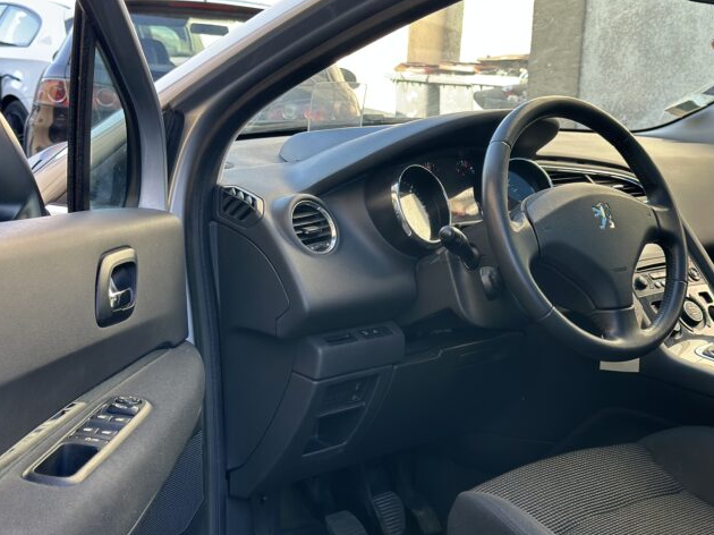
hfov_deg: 31.6
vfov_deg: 24.0
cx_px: 410
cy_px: 269
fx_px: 1258
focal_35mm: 61
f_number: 1.78
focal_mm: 6.86
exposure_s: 1/166
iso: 64
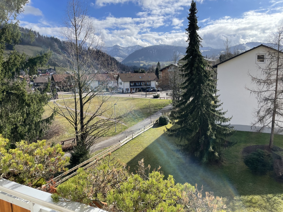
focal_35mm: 26
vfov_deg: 53.1
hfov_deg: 67.3
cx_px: 142
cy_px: 106
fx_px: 213
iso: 32
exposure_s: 1/2882
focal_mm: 4.2
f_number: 1.6
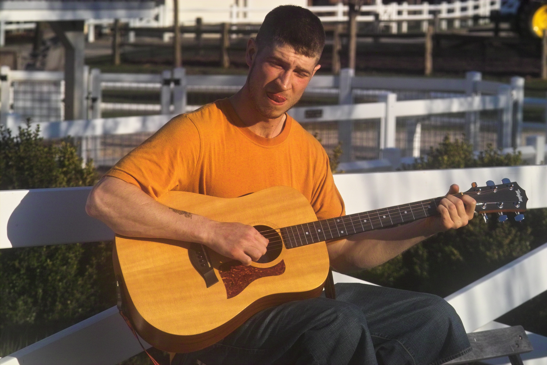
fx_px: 2720
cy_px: 182
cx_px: 274
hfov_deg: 11.5
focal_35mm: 179
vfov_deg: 7.7
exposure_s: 1/750
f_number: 8
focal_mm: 105
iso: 200
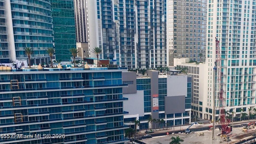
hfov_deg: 38.1
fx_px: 360
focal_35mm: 53
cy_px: 137
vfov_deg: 22.0
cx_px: 194
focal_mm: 4.15
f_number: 2.2
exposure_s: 1/481
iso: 25
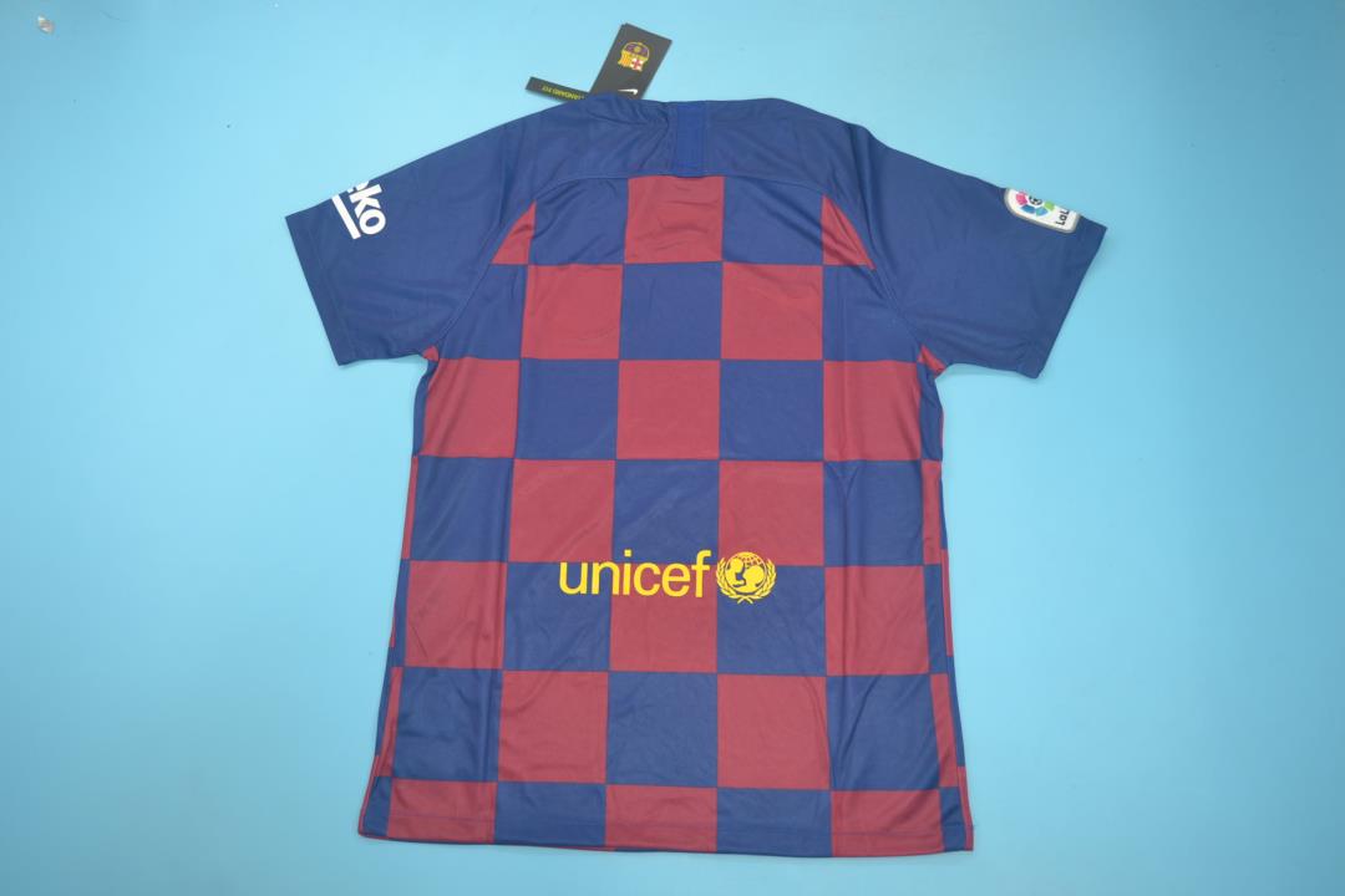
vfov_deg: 43.6
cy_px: 448
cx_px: 672
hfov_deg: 61.9
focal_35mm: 30
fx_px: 1121
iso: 200
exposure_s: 1/100
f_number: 3.8
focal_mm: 20
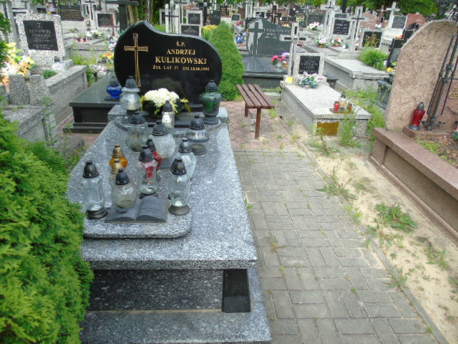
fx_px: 331
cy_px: 172
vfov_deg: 54.9
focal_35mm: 25
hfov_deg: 69.4
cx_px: 229
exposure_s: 1/320
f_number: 3.4
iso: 80
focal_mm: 4.4
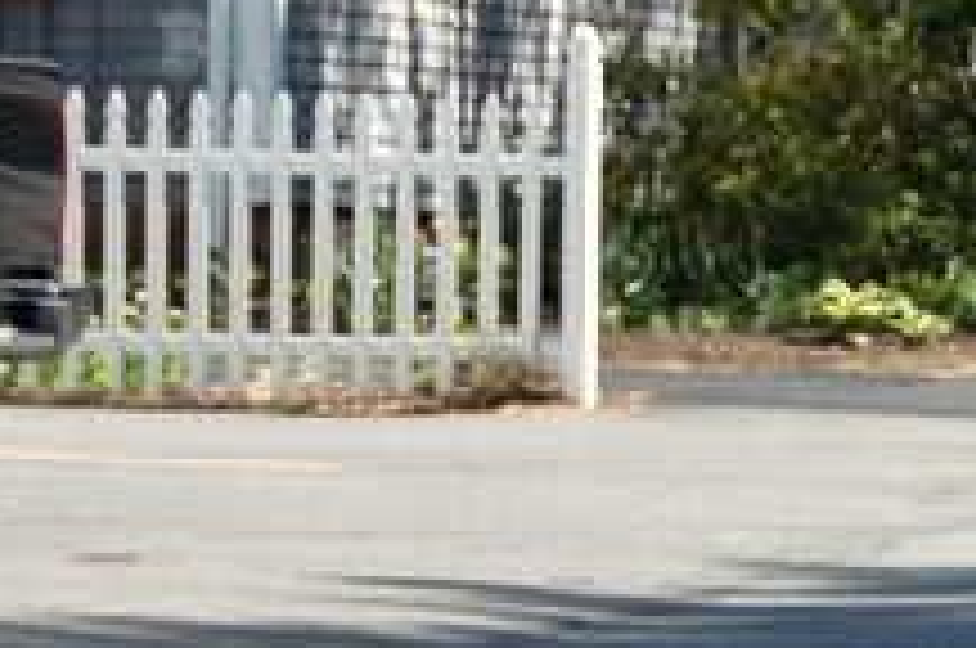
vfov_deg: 4.1
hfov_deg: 6.2
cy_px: 432
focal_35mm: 332
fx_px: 8987
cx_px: 1205
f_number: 5.6
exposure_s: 1/500
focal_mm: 60
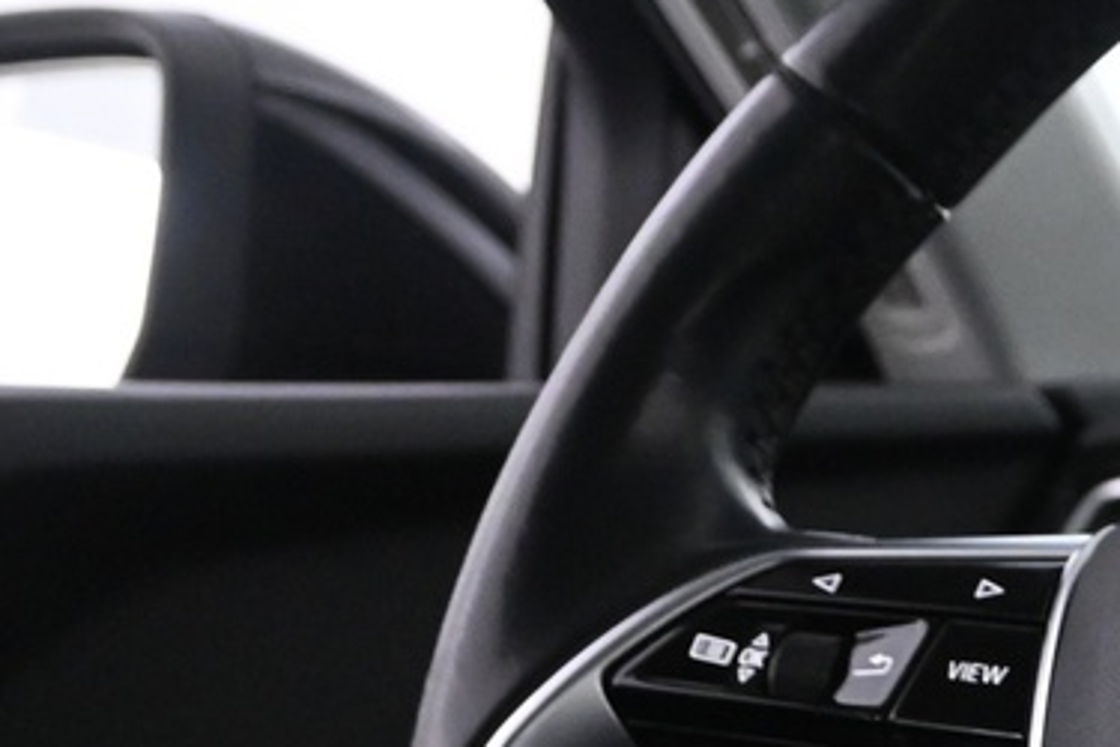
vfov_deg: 10.0
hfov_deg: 14.2
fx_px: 4236
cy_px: 804
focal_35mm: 136
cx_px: 1631
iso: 2500
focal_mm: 21
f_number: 4
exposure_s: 1/50
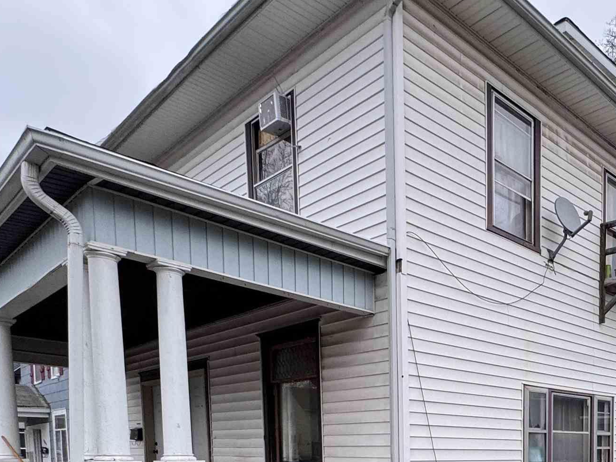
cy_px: 499
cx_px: 547
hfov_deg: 49.7
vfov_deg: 36.7
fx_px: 587
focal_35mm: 33
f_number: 2.2
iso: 100
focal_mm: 2.22
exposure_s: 1/99
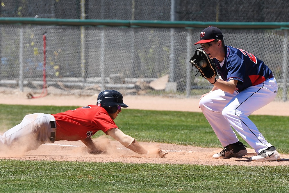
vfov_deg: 4.6
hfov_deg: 6.9
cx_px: 144
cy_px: 96
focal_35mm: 300
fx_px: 2407
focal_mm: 200
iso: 140
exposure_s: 1/1000
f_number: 5
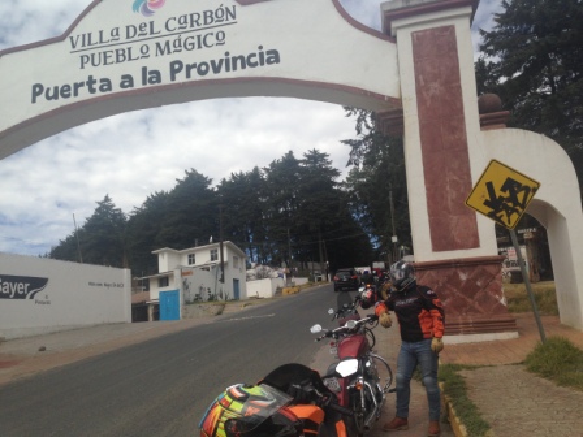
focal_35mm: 33
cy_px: 218
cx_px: 292
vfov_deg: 42.9
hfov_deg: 55.4
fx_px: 556
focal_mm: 4.12
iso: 50
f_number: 2.4
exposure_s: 1/2088
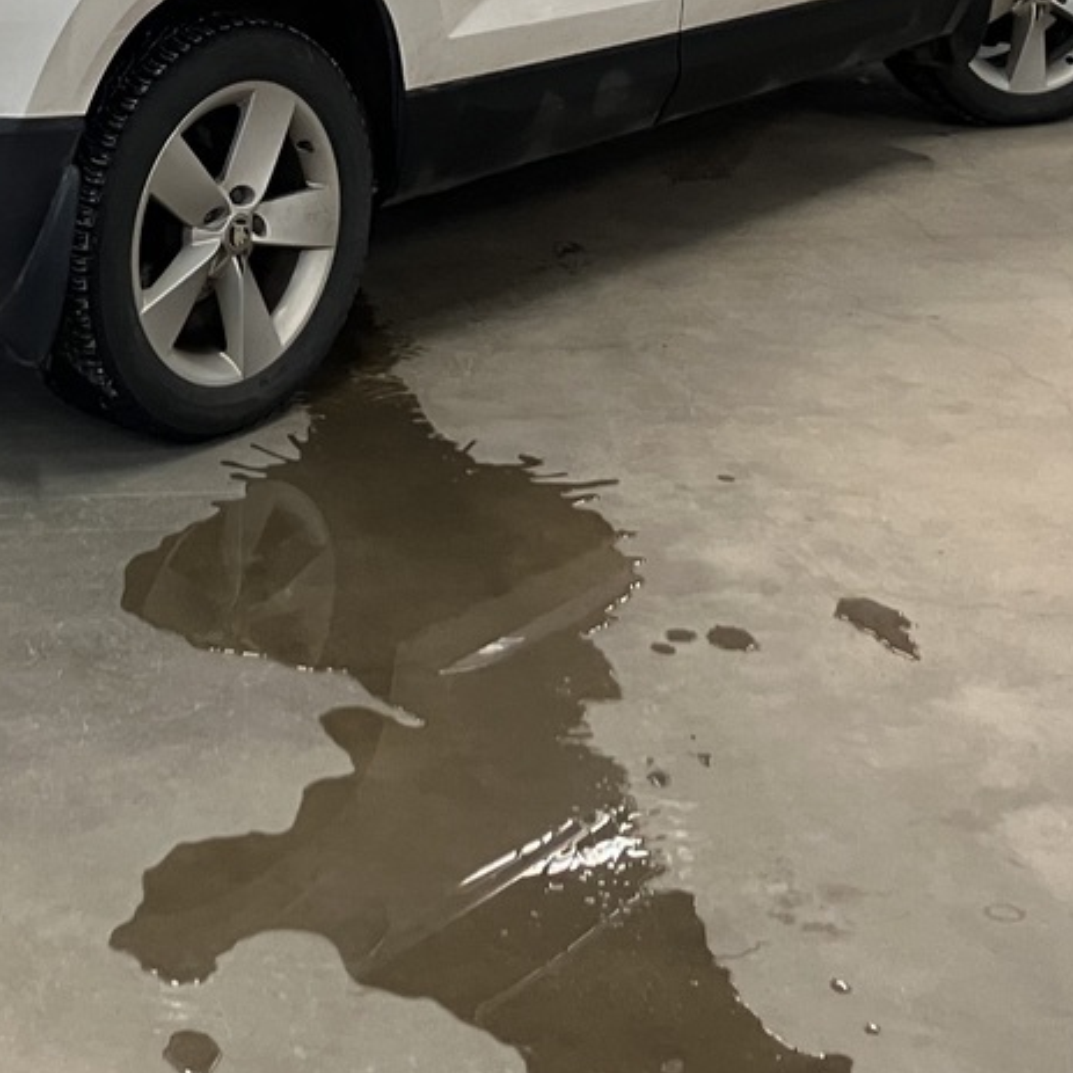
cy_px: -65
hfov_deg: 22.0
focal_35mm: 77
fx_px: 2700
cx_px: 123
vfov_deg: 21.5
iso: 125
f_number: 1.8
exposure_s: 1/50
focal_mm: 3.99
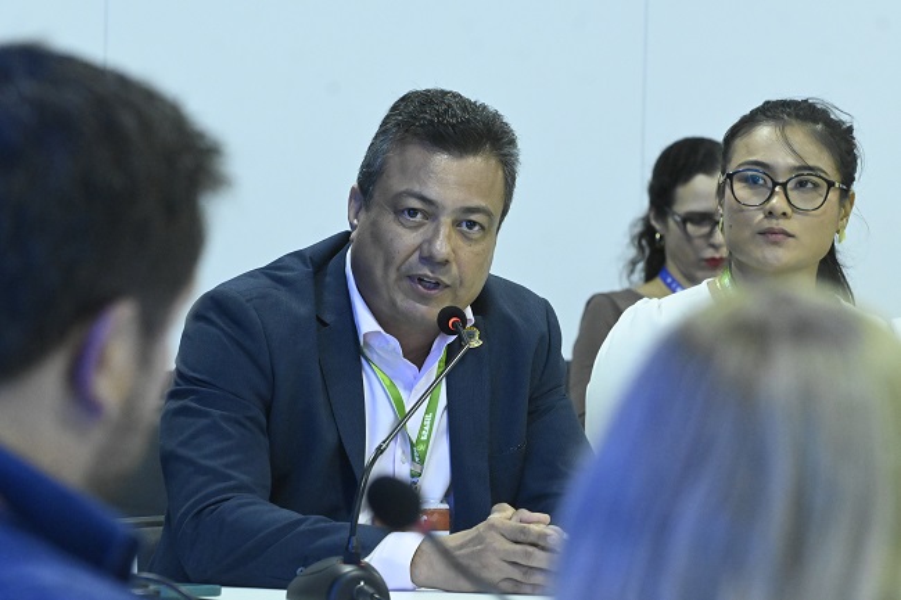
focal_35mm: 183
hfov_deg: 11.2
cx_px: 450
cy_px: 300
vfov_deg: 7.5
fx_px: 4579
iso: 8000
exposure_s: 1/60
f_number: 6.3
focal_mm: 122
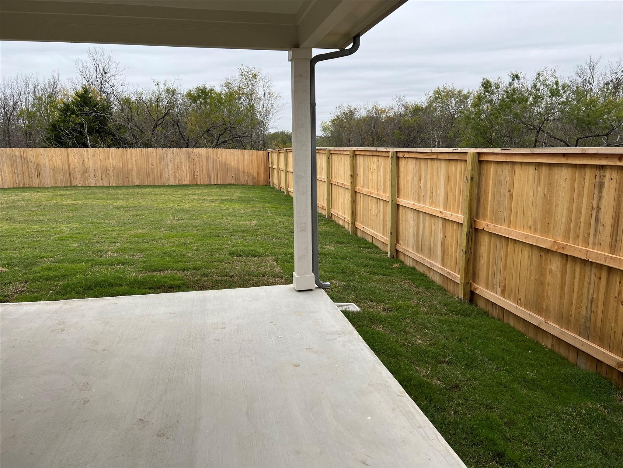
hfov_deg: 67.3
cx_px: 312
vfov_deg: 53.1
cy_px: 234
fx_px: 468
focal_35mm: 26
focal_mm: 5.7
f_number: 1.5
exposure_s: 1/1412
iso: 50
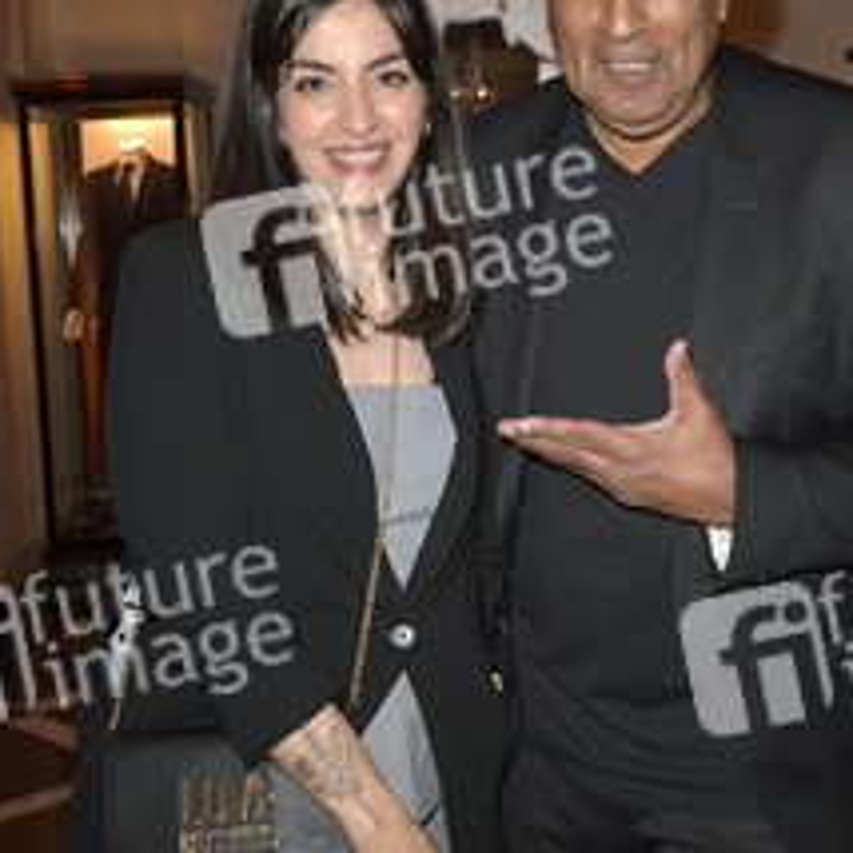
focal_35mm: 54
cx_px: 522
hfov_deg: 31.5
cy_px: 442
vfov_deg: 31.6
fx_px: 1505
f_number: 6.3
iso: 1250
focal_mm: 34
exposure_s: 1/200
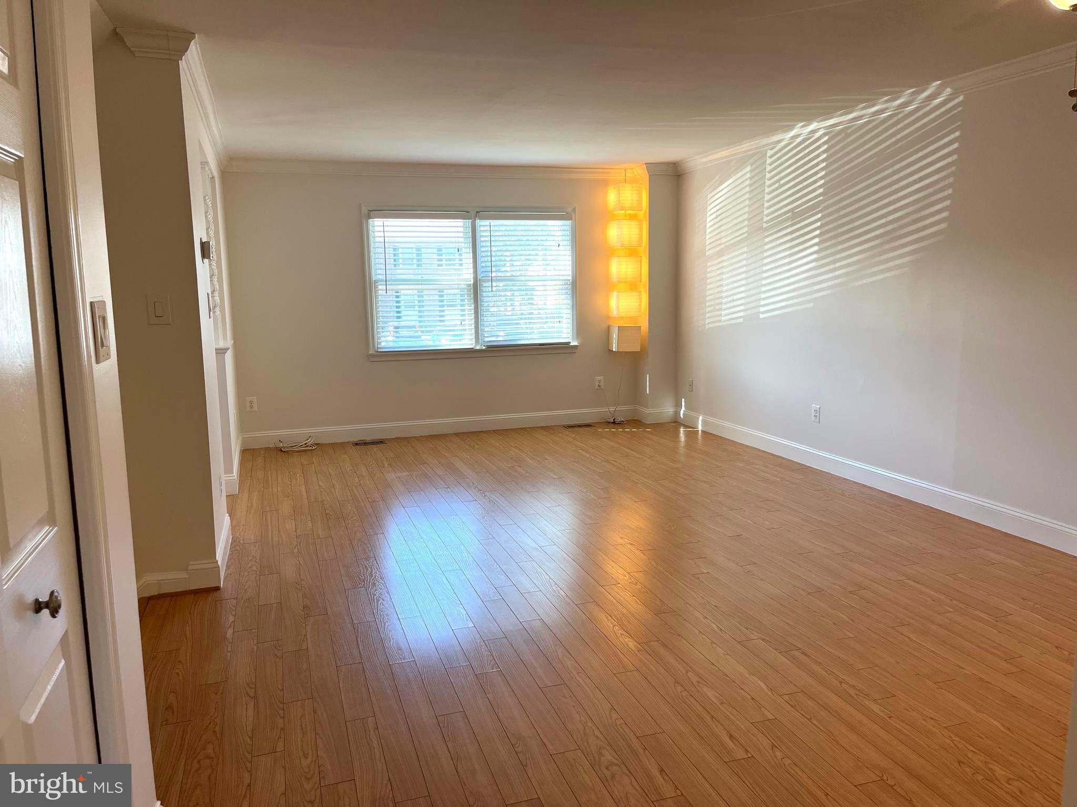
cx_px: 538
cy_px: 404
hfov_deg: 67.3
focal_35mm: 26
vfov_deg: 53.1
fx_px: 809
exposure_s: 1/120
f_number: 1.6
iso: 64
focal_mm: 5.1
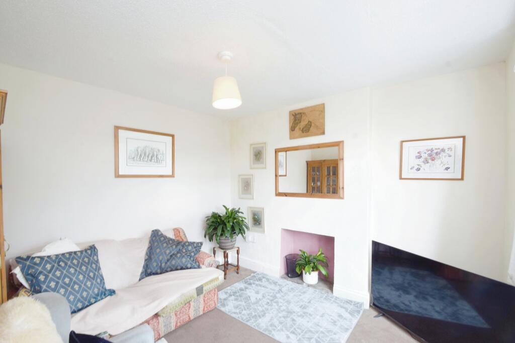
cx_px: 258
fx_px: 215
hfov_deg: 100.4
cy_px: 172
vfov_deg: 77.3
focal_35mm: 15
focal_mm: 10
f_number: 13
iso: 200
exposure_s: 1/8
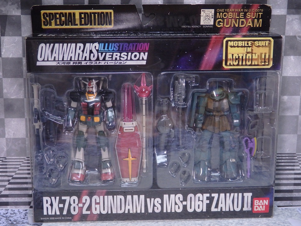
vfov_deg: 24.4
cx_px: 150
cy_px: 113
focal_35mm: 60
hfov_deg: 32.2
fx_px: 522
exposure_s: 1/160
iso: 400
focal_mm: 10.8
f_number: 4.2
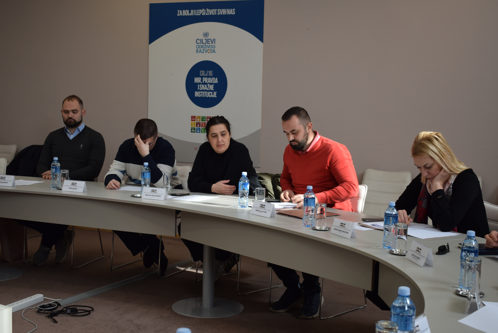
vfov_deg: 25.8
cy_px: 166
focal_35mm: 52
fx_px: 726
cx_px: 249
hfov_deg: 37.8
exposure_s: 1/100
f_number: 4.8
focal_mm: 35
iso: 400
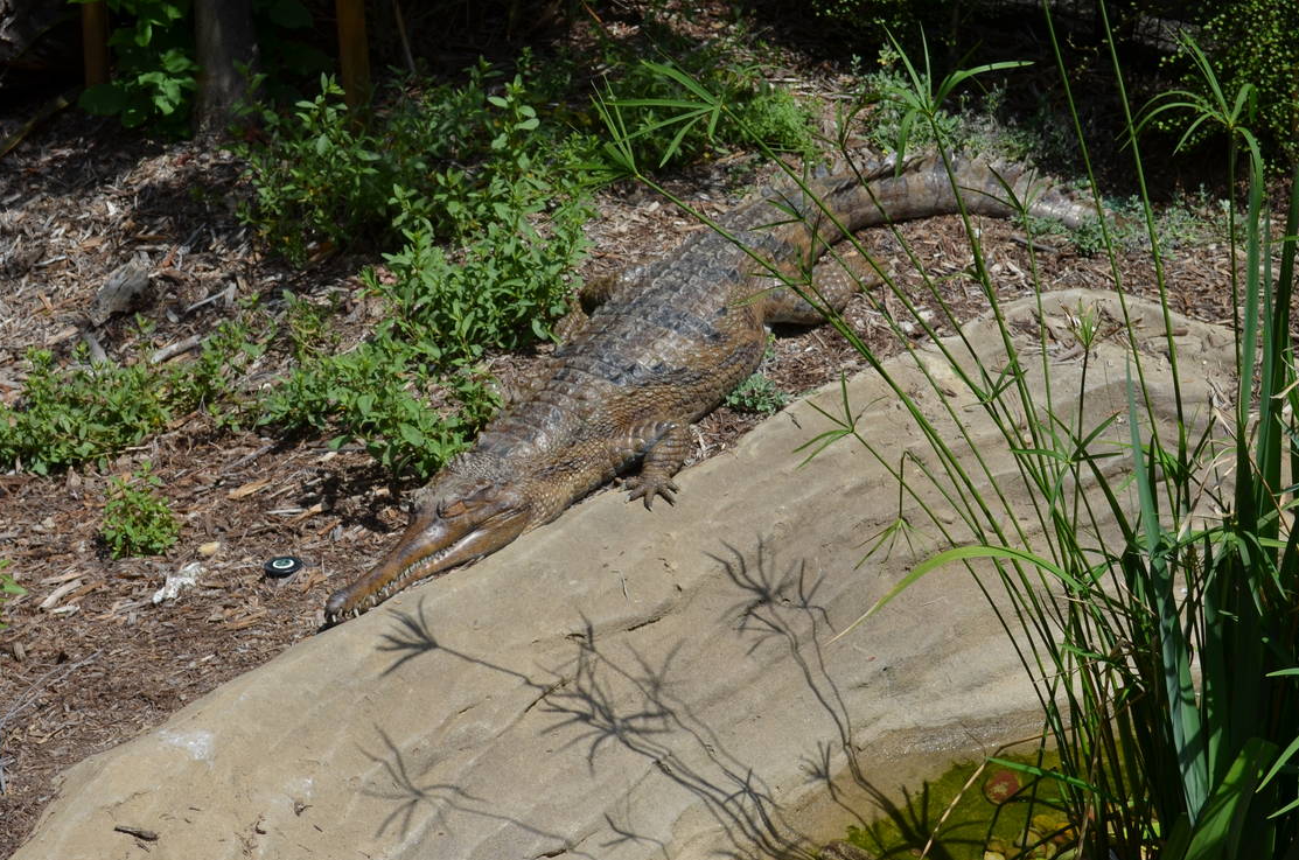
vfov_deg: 19.6
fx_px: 2484
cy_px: 506
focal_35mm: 69
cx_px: 756
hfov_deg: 29.3
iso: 100
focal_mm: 32
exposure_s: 1/250
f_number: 8
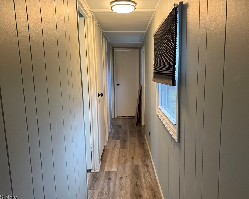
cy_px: 100
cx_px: 128
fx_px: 192
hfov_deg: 66.0
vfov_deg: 54.9
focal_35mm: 26
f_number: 1.78
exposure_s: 1/60
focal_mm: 6.76
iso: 200
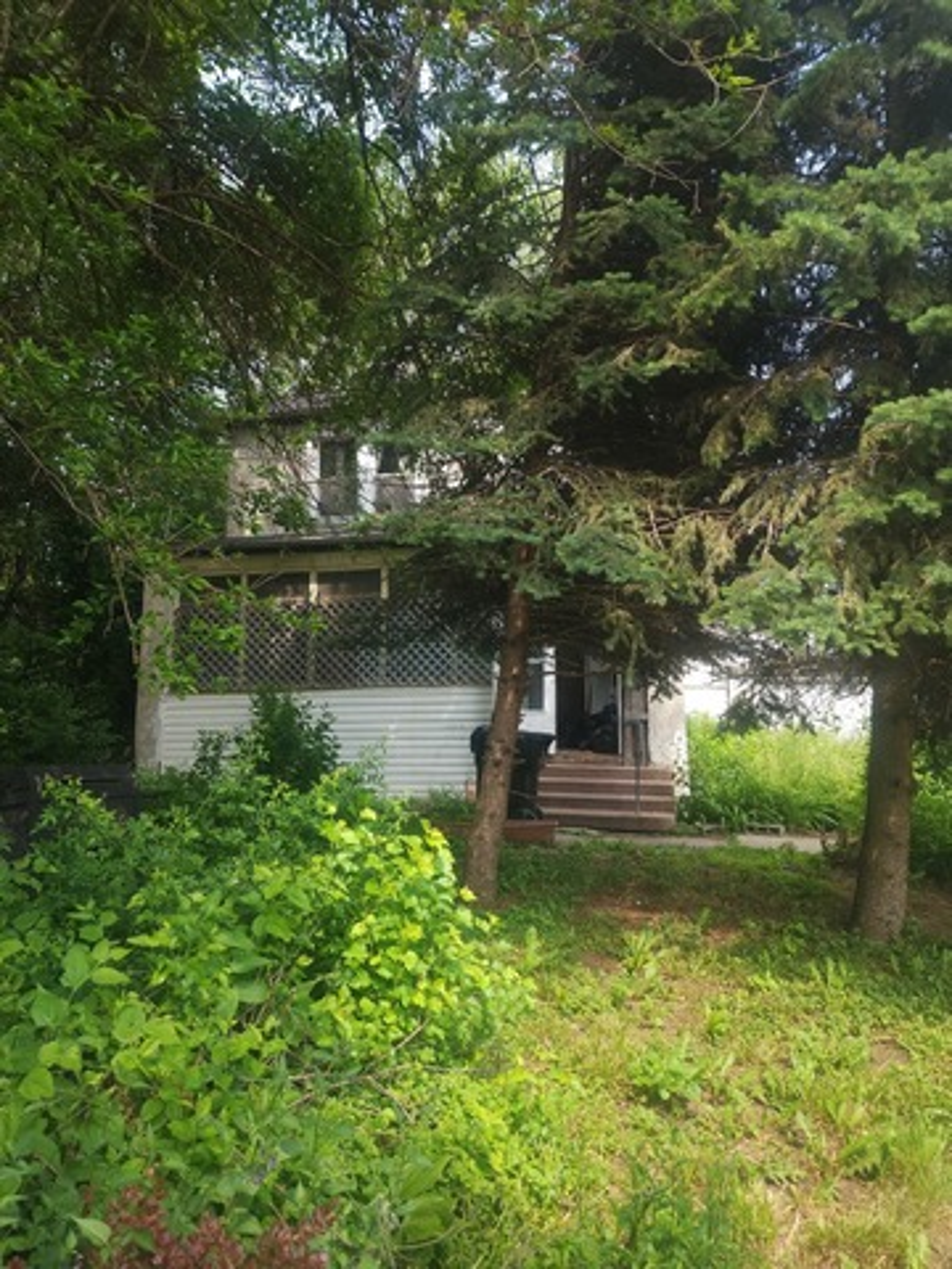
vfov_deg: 73.9
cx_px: 476
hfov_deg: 58.9
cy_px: 634
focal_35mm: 23
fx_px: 843
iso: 12
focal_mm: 6.4
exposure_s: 1/154
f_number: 1.8
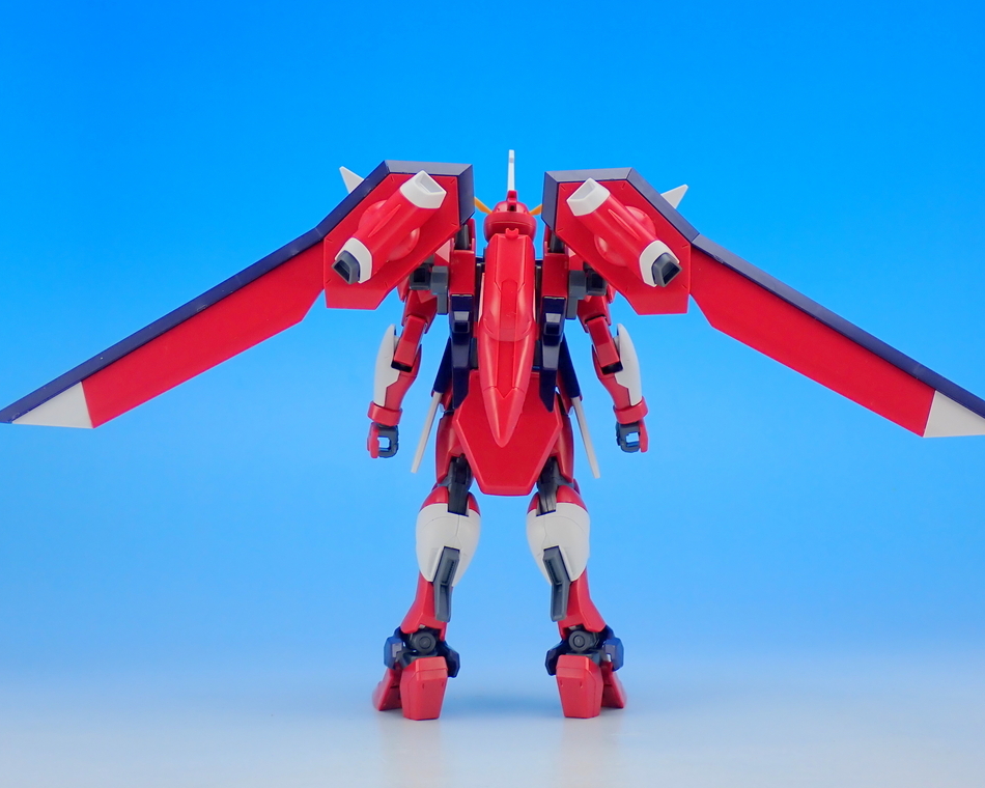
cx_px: 515
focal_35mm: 61
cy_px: 395
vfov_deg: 25.0
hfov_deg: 31.0
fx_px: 1778
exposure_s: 1/20
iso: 100
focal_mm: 10.35
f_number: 3.5
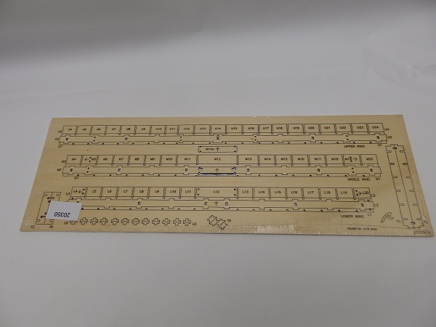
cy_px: 164
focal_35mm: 22
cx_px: 218
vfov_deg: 61.1
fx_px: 277
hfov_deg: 76.4
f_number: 3.4
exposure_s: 1/125
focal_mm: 4
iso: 80
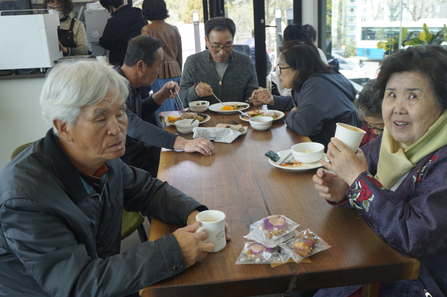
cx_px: 254
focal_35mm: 40
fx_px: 496
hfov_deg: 48.4
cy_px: 149
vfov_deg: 33.3
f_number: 4
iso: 200
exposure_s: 1/160
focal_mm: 22
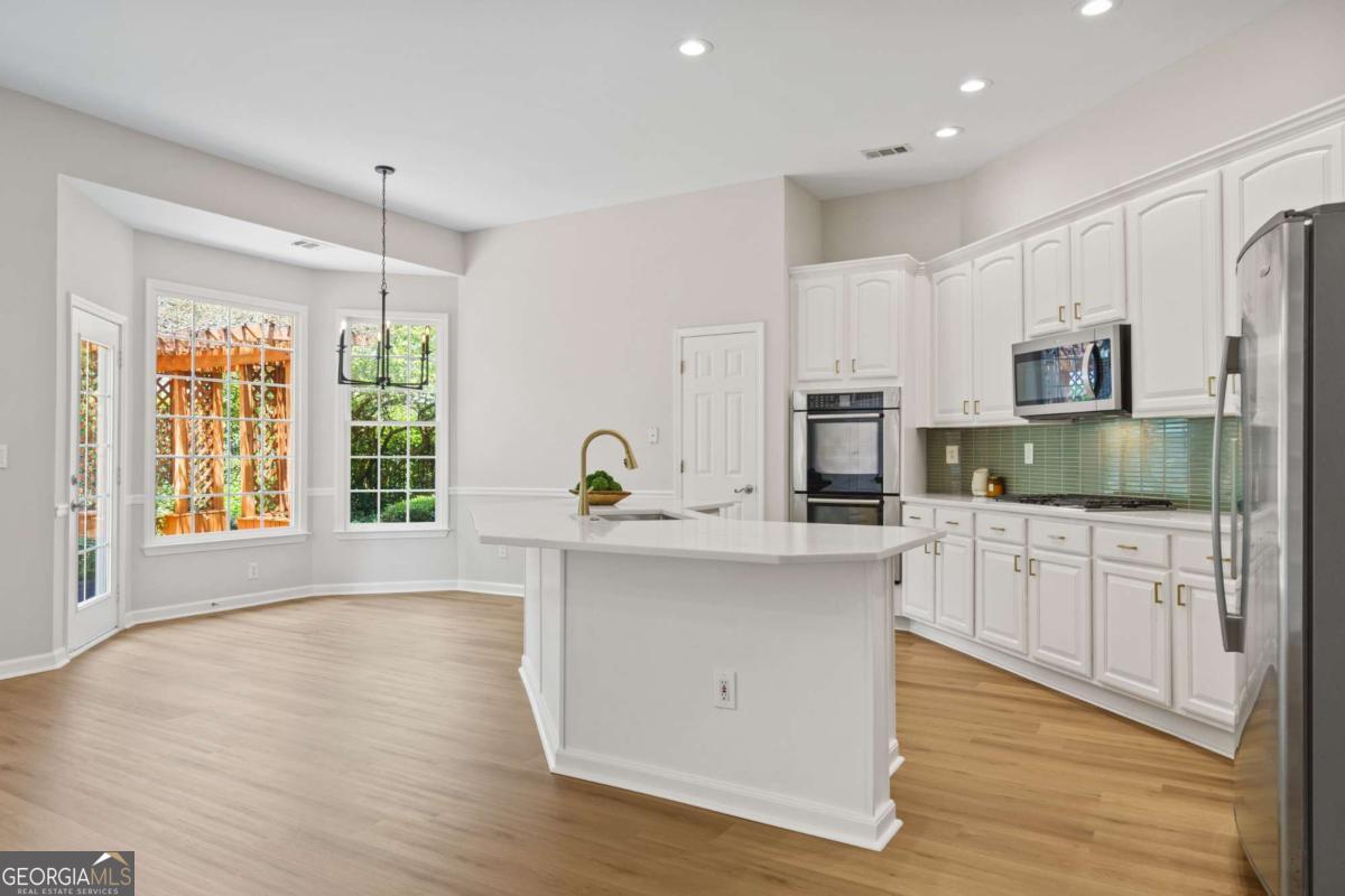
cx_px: 672
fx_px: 822
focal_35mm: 22
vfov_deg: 57.2
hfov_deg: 78.6
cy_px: 448
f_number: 6.3
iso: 1250
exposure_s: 1/30
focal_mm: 22
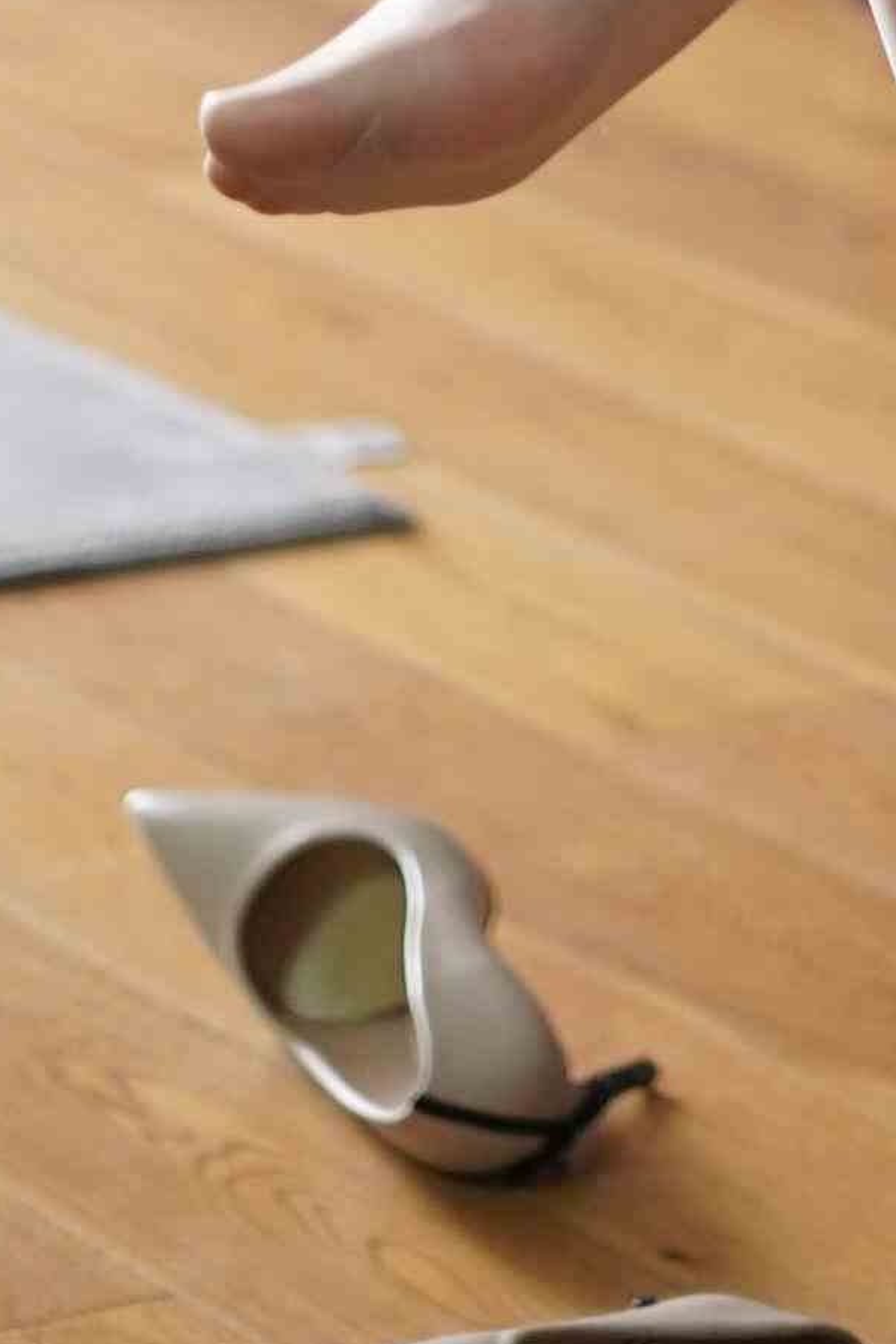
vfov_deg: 8.3
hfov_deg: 5.7
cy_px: -1324
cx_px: 1366
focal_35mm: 237
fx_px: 8844
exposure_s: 1/40
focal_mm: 50
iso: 500
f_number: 1.8
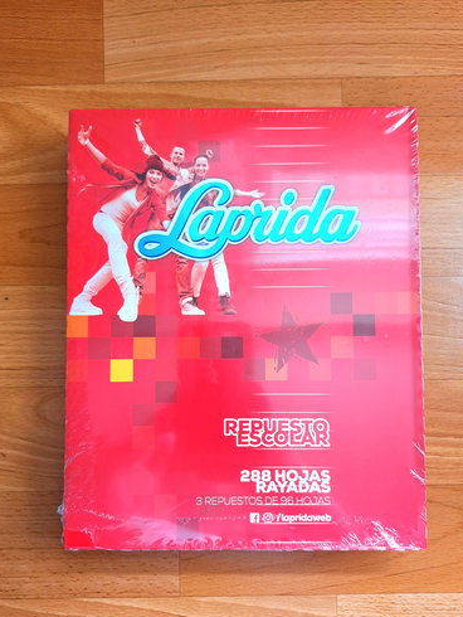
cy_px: 325
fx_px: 445
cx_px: 239
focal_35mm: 25
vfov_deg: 69.3
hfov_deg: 54.9
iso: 160
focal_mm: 5.54
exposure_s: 1/40
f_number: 1.8
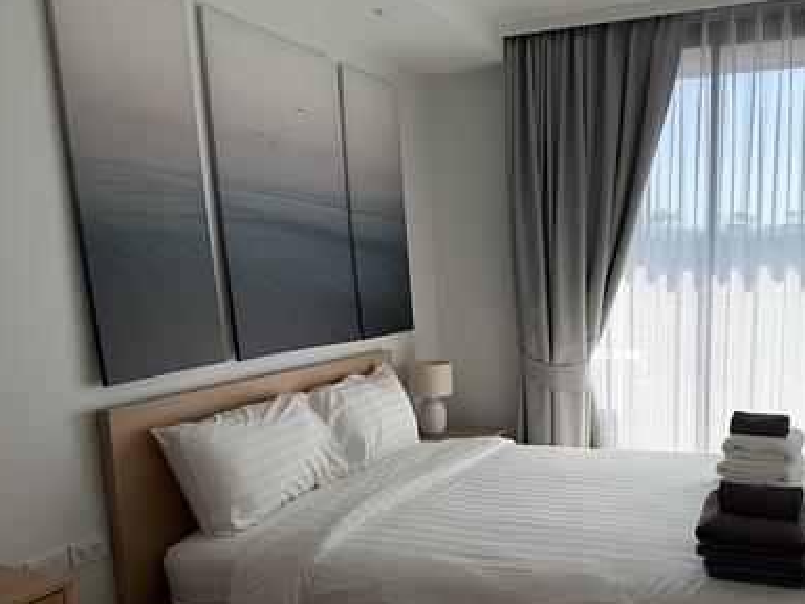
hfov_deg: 56.0
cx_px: 516
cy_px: 392
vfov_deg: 43.7
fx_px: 744
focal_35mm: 32
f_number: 1.78
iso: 80
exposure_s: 1/607
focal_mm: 6.76
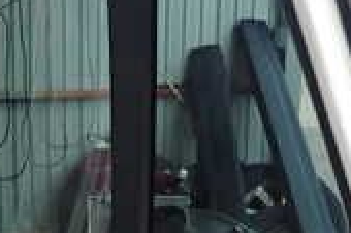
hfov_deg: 21.6
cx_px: 27
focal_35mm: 92
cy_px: 274
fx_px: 896
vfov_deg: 14.4
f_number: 2
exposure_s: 1/30
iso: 320
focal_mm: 4.5
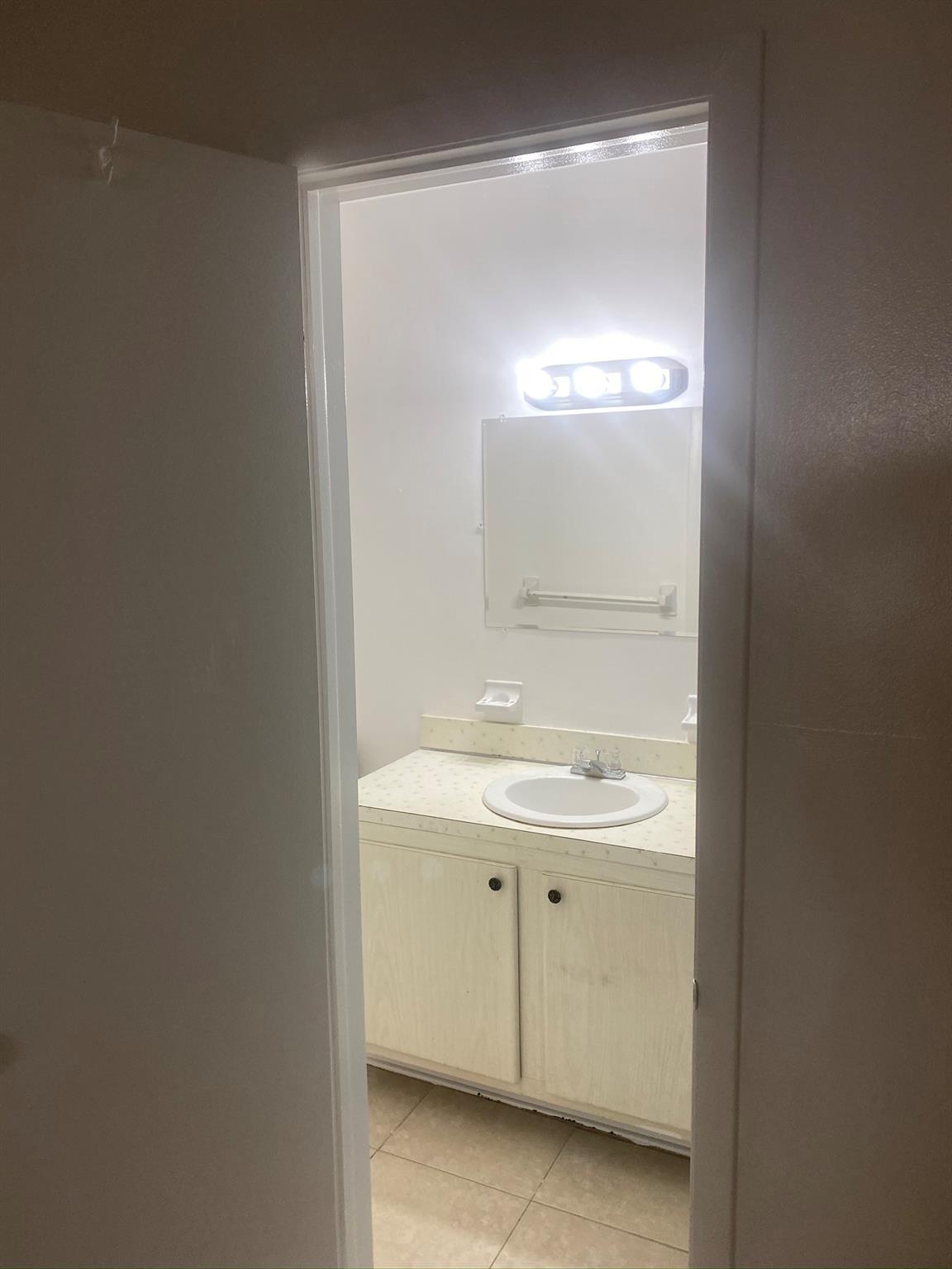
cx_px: 476
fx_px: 953
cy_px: 634
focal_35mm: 26
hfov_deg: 53.1
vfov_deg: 67.3
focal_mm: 4.25
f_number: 1.8
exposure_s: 1/120
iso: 80
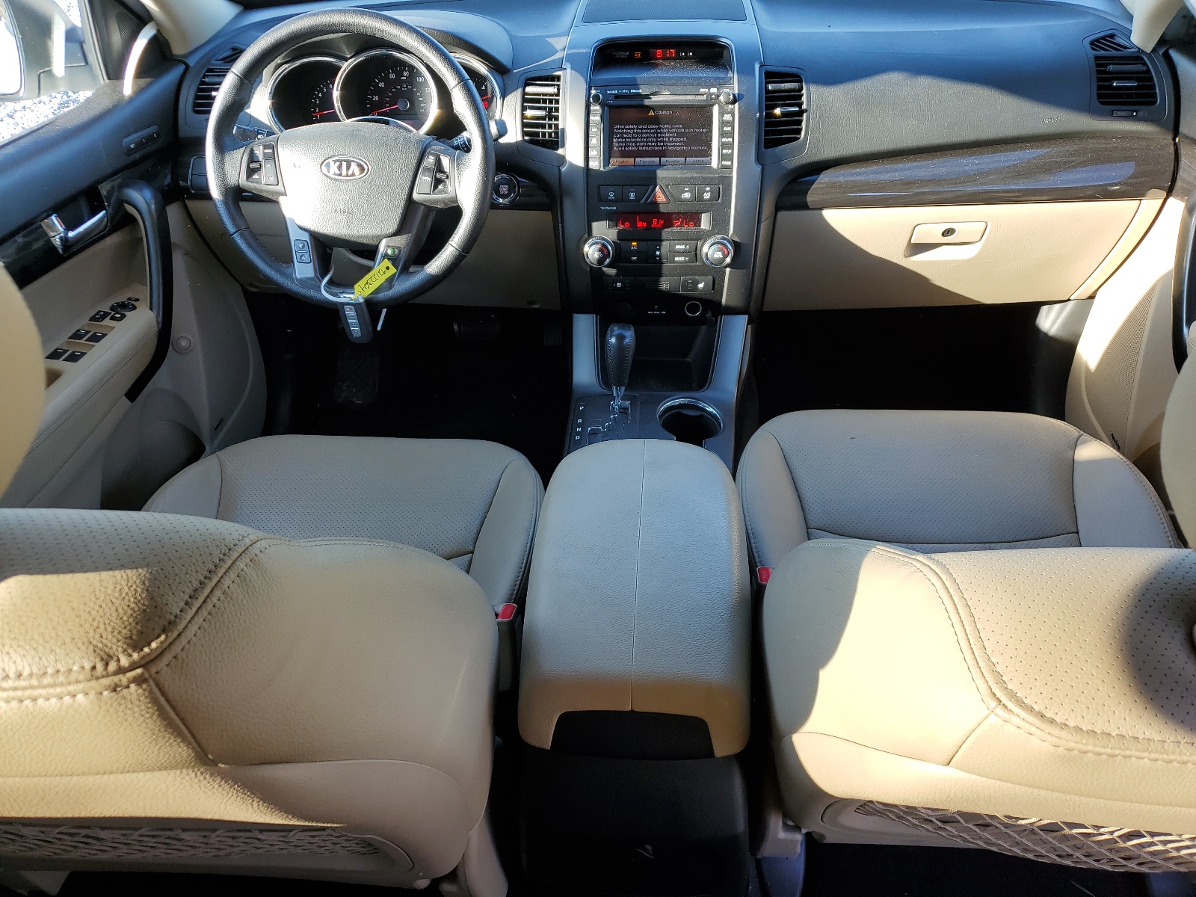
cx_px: 598
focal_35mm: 26
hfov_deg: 67.3
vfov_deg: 53.1
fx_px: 898
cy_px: 448
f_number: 1.5
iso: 50
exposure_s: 1/192
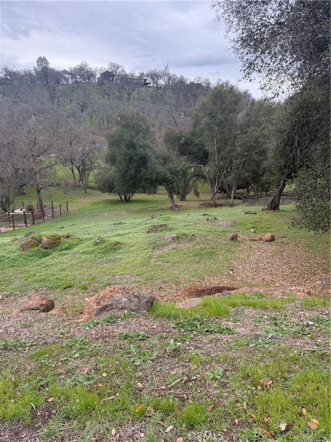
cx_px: 166
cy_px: 221
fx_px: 306
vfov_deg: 71.6
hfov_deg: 56.8
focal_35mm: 24
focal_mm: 6.76
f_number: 1.78
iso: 100
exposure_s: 1/321
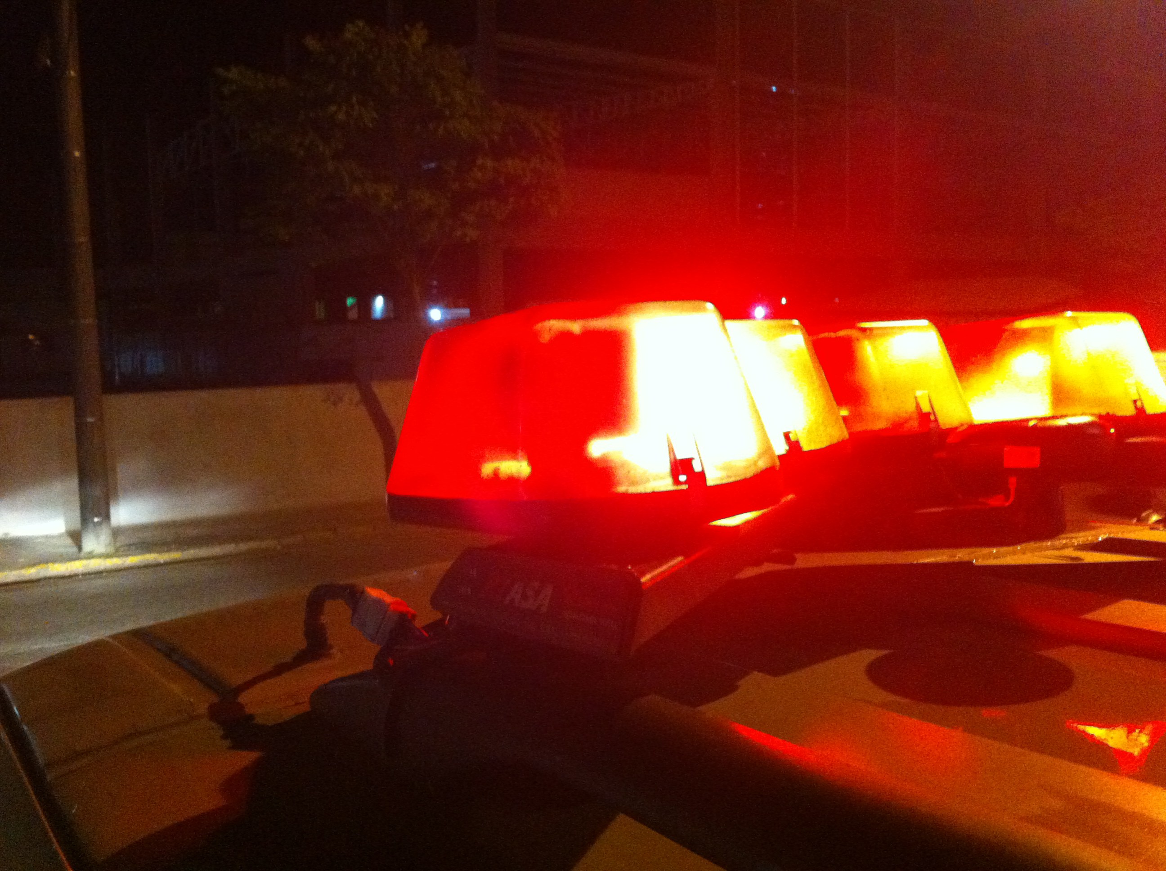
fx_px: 1177
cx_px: 583
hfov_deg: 52.7
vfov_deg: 40.6
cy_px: 436
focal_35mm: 35
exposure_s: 1/15
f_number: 2.8
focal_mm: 3.85
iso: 800
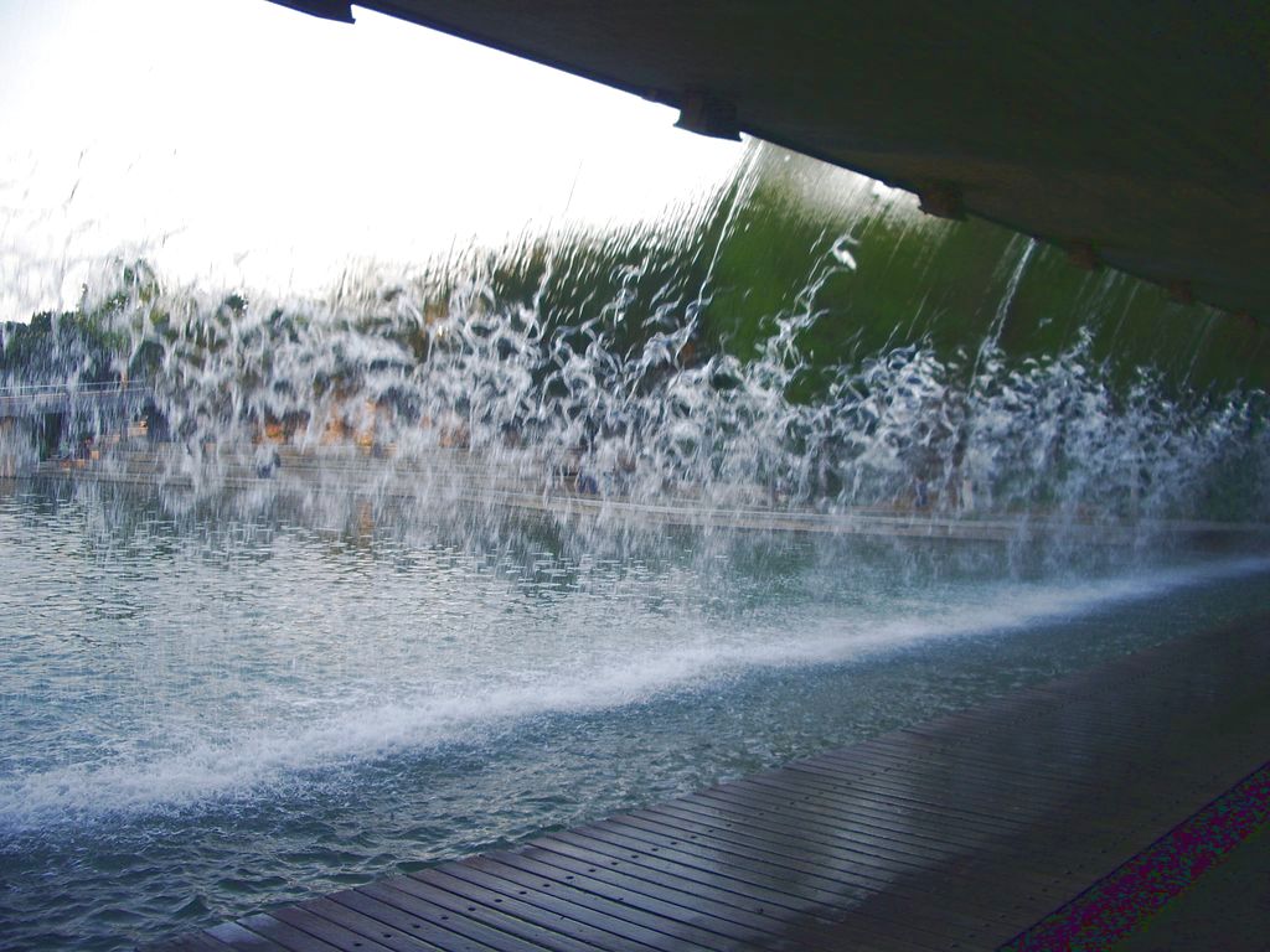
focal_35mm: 35
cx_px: 635
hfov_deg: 52.6
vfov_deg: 40.7
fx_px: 1284
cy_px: 476
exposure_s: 1/100
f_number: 2.6
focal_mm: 5.8
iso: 50
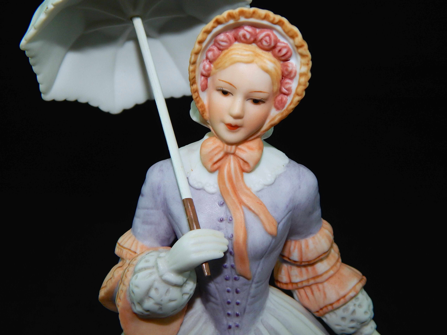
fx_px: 555
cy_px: 168
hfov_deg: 43.9
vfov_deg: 33.6
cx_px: 224
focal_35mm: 43
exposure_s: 1/30
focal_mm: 7.7
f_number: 7.1
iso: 200
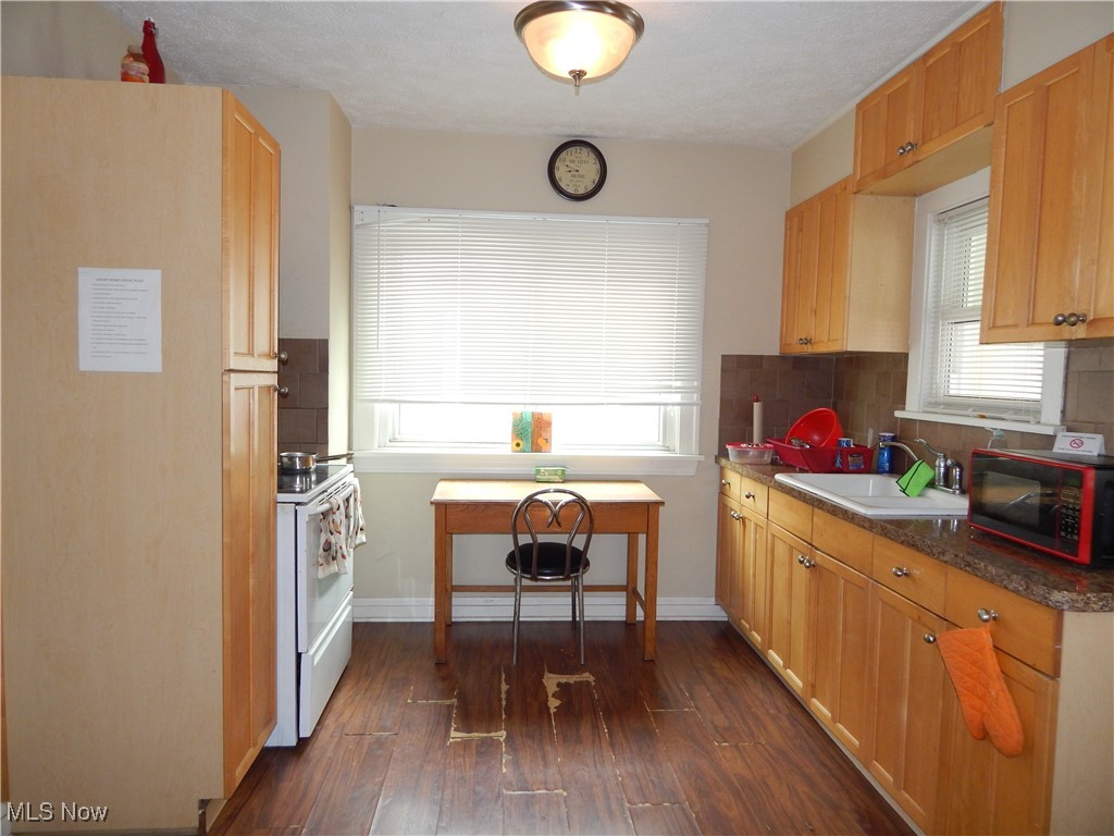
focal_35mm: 23
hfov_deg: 73.9
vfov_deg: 58.9
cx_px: 557
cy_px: 418
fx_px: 740
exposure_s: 1/30
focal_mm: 4
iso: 200
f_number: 3
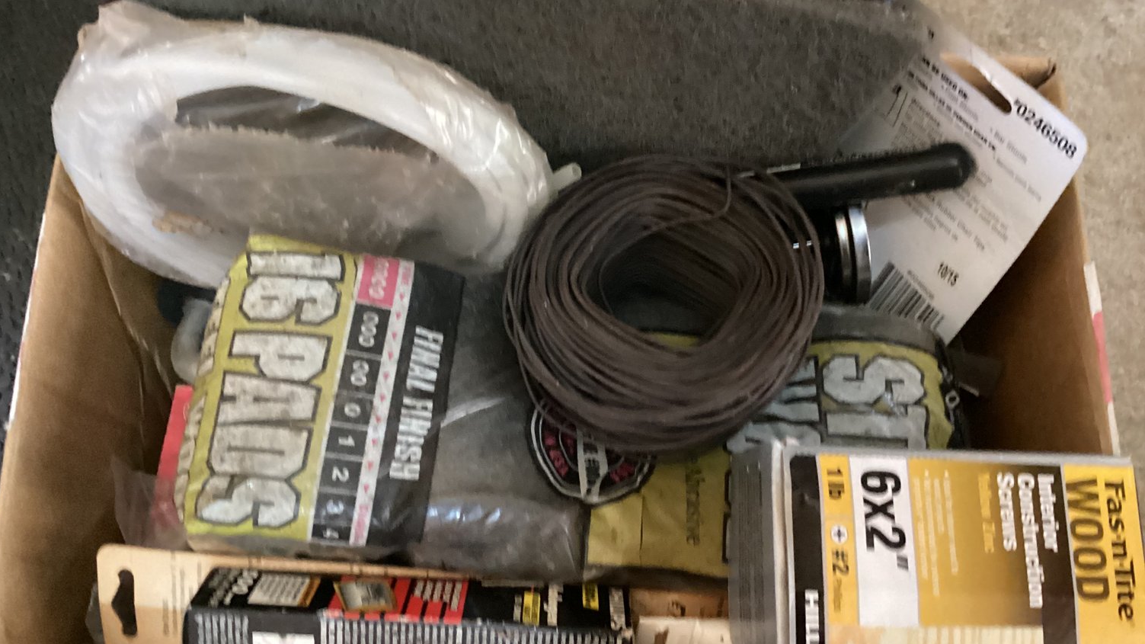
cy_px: 359
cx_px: 569
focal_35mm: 34
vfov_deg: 34.6
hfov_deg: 58.0
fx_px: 1032
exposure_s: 1/20
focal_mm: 3.3
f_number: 2.4
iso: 640
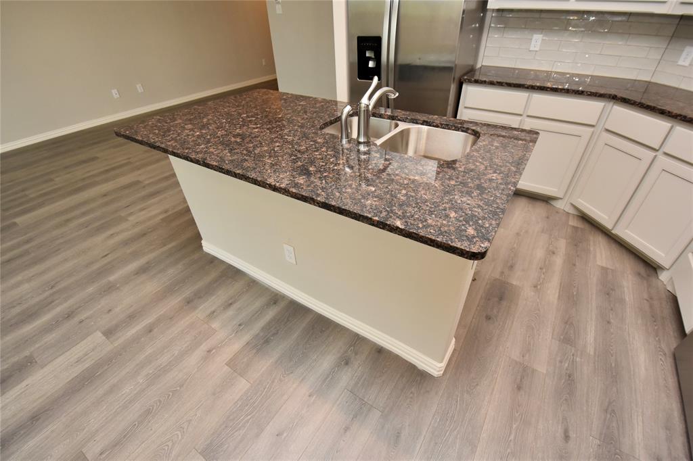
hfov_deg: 100.4
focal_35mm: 15
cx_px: 346
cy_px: 230
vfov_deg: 77.3
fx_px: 289
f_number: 5
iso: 800
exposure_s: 1/100
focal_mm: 10
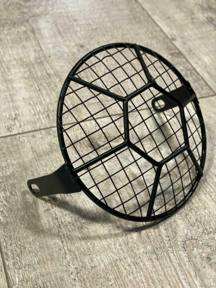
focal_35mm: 52
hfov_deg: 28.0
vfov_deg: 36.8
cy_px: 144
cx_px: 108
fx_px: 433
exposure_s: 1/50
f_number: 2
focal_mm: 6
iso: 160
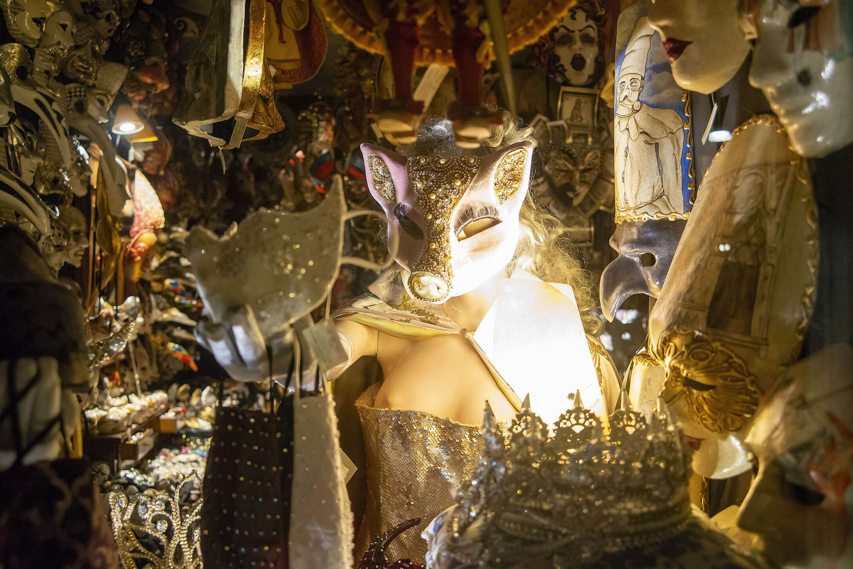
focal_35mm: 31
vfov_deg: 42.3
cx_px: 424
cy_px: 270
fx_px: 735
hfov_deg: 60.3
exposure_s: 1/50
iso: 3200
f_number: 3.5
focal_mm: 28
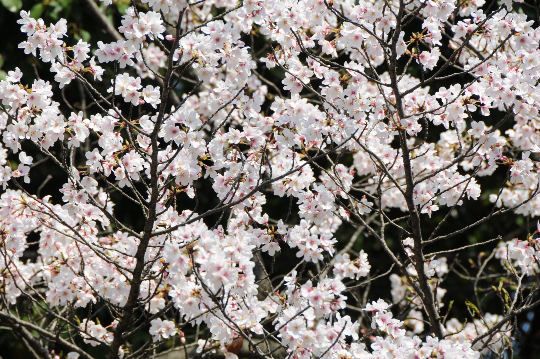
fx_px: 4494
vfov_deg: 4.6
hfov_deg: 6.9
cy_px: 180
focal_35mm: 300
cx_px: 270
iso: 200
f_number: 9
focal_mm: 200
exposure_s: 1/320
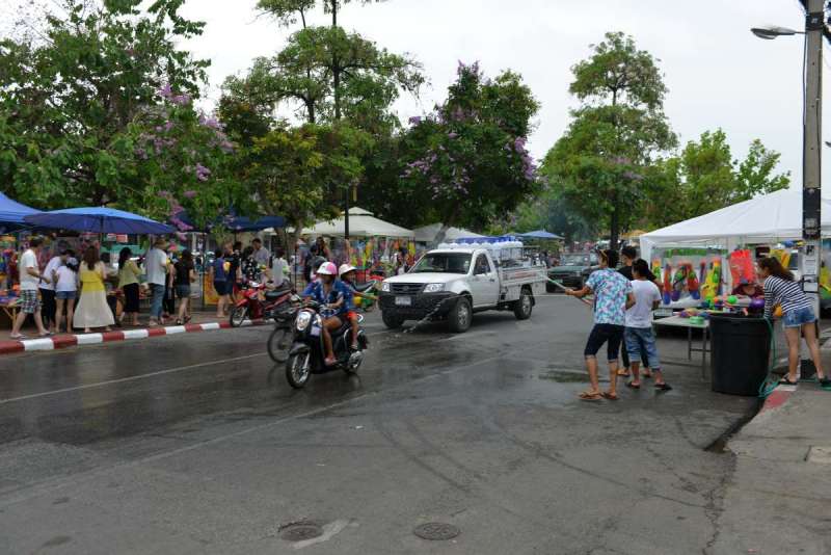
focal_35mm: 34
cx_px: 416
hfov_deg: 55.8
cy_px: 278
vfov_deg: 38.9
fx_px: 785
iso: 100
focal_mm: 34
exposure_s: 1/125
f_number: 5.6
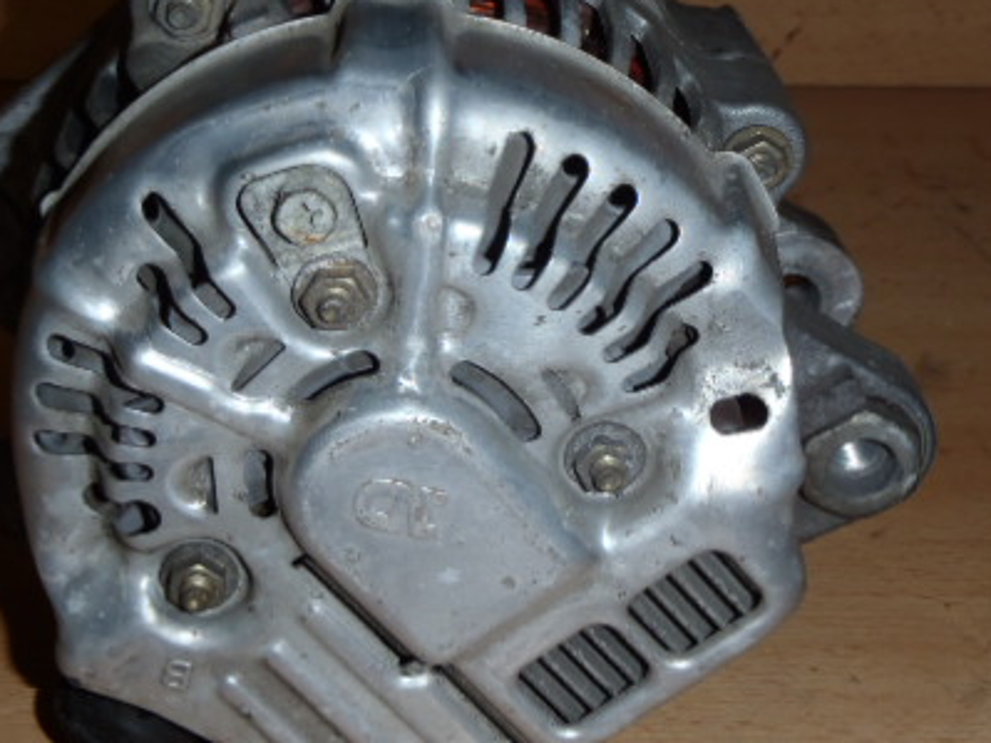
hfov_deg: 31.6
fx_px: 1746
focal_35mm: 61
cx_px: 387
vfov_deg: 24.0
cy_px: 286
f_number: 4.6
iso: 100
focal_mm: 6.83
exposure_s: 1/40
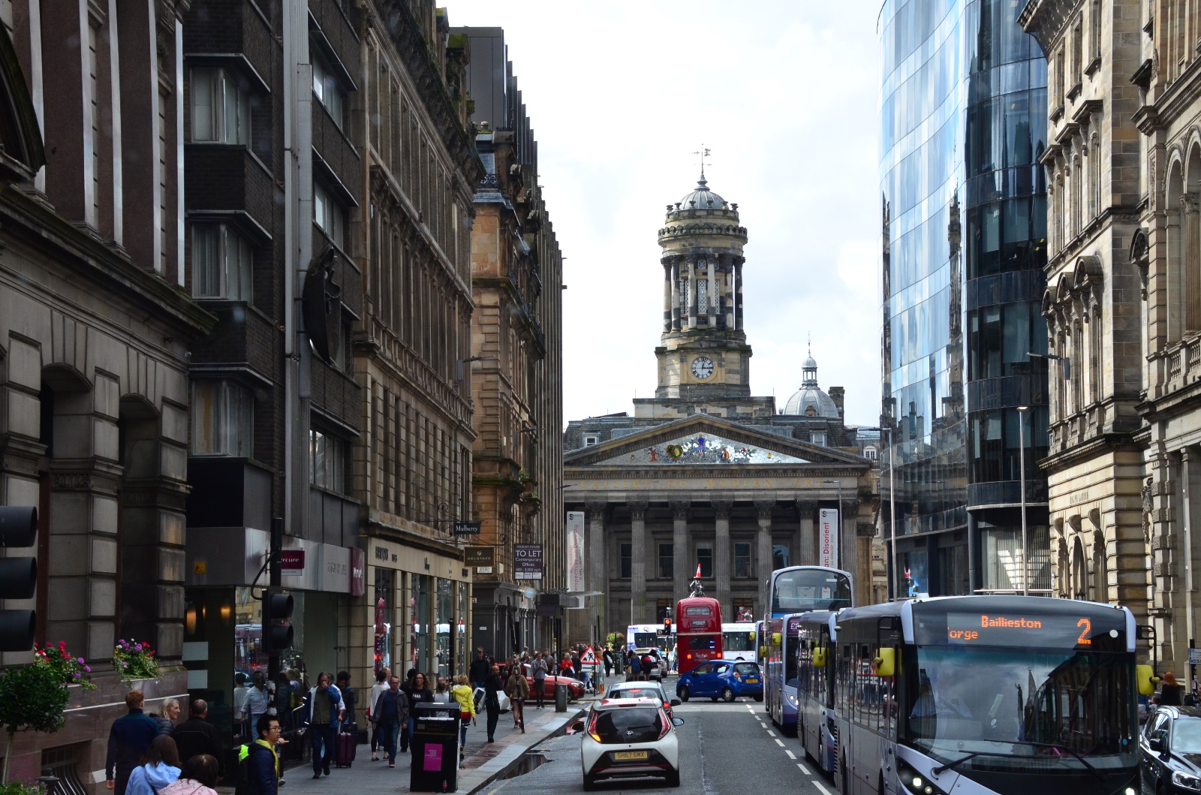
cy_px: 398
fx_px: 2496
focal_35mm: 75
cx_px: 600
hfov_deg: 27.1
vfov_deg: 18.1
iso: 500
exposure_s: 1/640
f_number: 8
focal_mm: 50
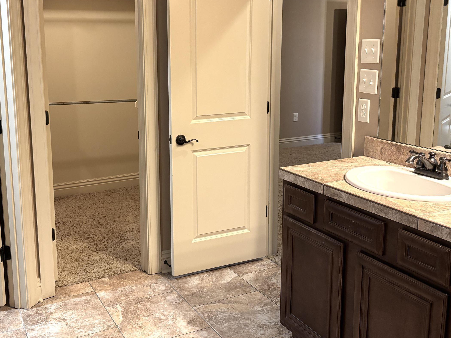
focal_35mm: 38
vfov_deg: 37.5
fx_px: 495
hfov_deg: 48.5
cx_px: 168
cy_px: 131
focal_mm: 5.96
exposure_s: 1/60
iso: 160
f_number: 1.6
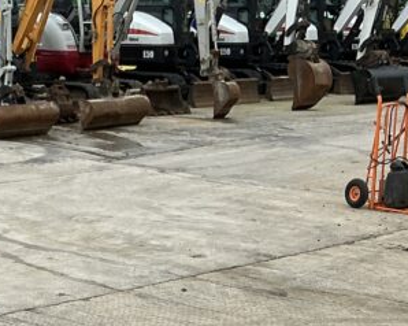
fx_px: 1134
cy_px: 525
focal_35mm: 94
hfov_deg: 20.3
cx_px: 136
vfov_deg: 14.9
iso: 25
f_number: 1.8
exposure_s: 1/749
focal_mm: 3
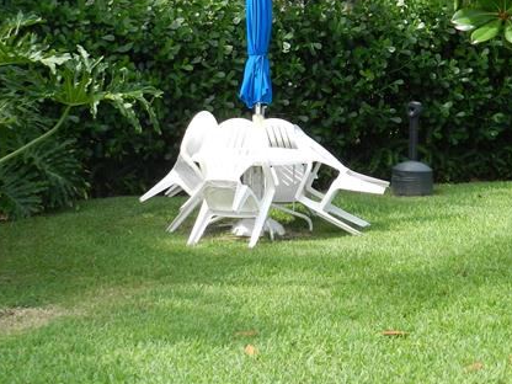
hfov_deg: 26.7
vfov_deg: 20.0
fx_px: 1080
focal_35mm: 73
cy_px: 94
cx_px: 252
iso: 160
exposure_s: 1/250
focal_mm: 6.7
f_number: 4
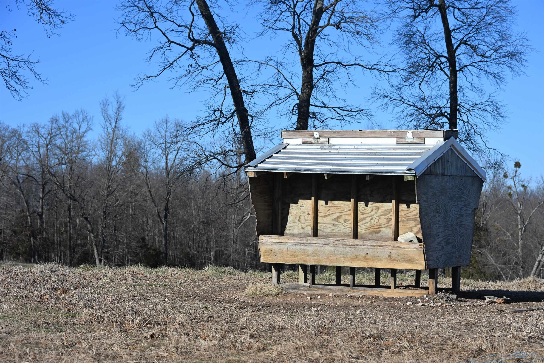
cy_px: 182
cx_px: 272
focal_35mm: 99
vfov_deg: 13.8
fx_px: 1496
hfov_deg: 20.6
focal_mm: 99
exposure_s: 1/400
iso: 100
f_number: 7.1
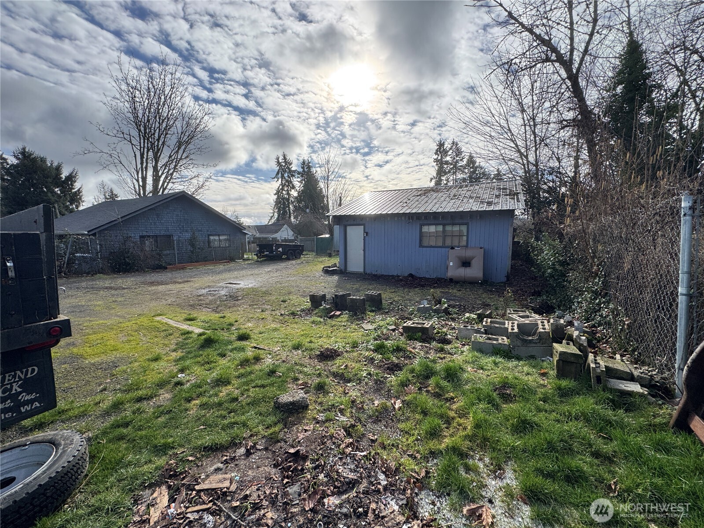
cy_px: 264
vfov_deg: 85.7
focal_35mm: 14
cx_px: 352
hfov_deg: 102.1
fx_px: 285
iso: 50
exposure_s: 1/1672
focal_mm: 2.22
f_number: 2.2
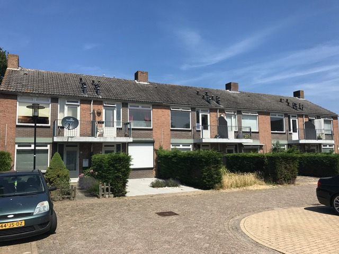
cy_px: 127
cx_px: 170
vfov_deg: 49.7
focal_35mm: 28
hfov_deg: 63.4
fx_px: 274
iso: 20
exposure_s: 1/3300
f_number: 1.8
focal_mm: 3.99
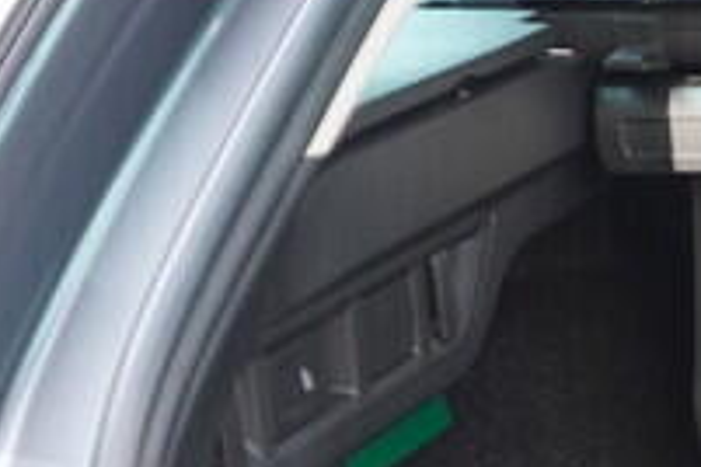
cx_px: 1590
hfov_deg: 10.0
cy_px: 692
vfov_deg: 7.4
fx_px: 3563
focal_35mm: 183
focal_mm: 24
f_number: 2.8
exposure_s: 1/40
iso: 500
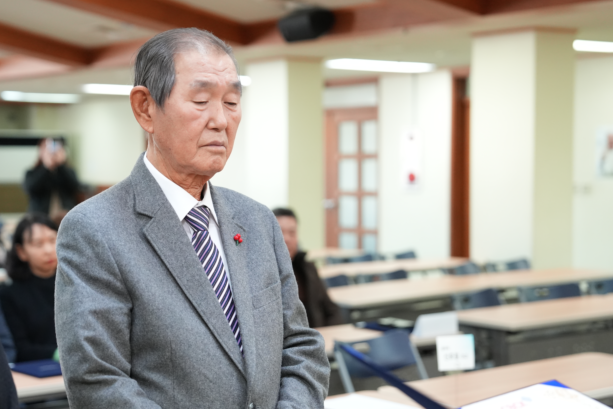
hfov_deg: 28.8
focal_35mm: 70
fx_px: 1192
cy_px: 213
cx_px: 246
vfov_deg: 19.5
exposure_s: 1/250
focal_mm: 57
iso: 3200
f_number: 2.8
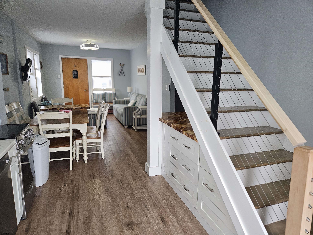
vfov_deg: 58.9
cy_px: 118
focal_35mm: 23
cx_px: 156
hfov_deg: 73.9
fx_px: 208
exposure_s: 1/359
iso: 400
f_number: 1.8
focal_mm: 5.4
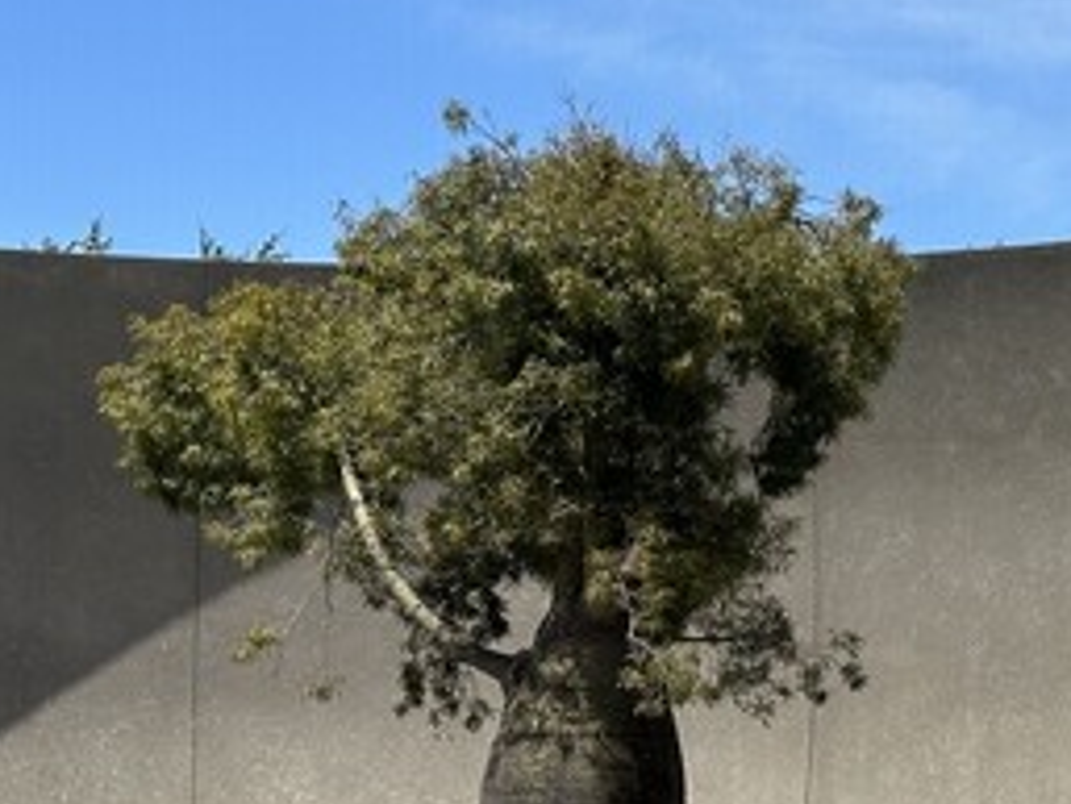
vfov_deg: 13.2
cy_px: 500
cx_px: 1100
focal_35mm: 112
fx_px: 3467
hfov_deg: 17.1
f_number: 1.78
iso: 64
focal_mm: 6.86
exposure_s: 1/5000
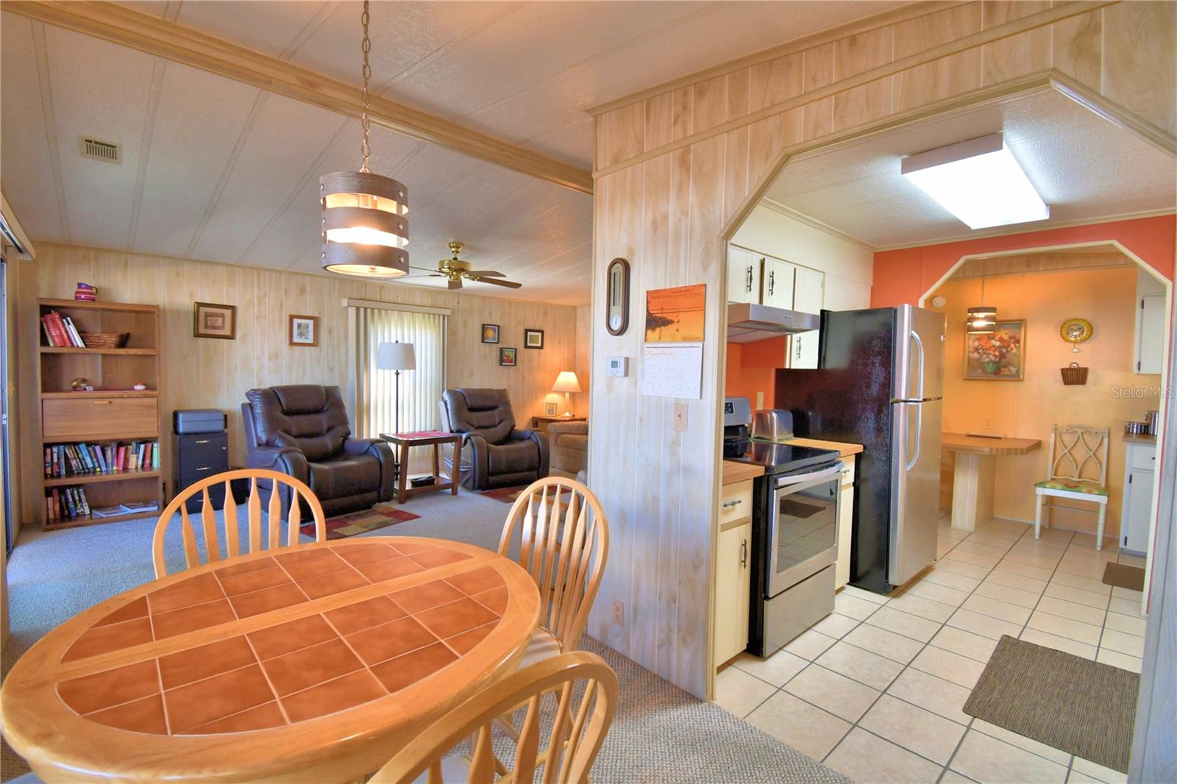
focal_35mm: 15
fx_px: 490
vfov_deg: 77.3
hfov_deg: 100.4
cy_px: 392
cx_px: 588
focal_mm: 10
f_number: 4.5
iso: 400
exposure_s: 1/60
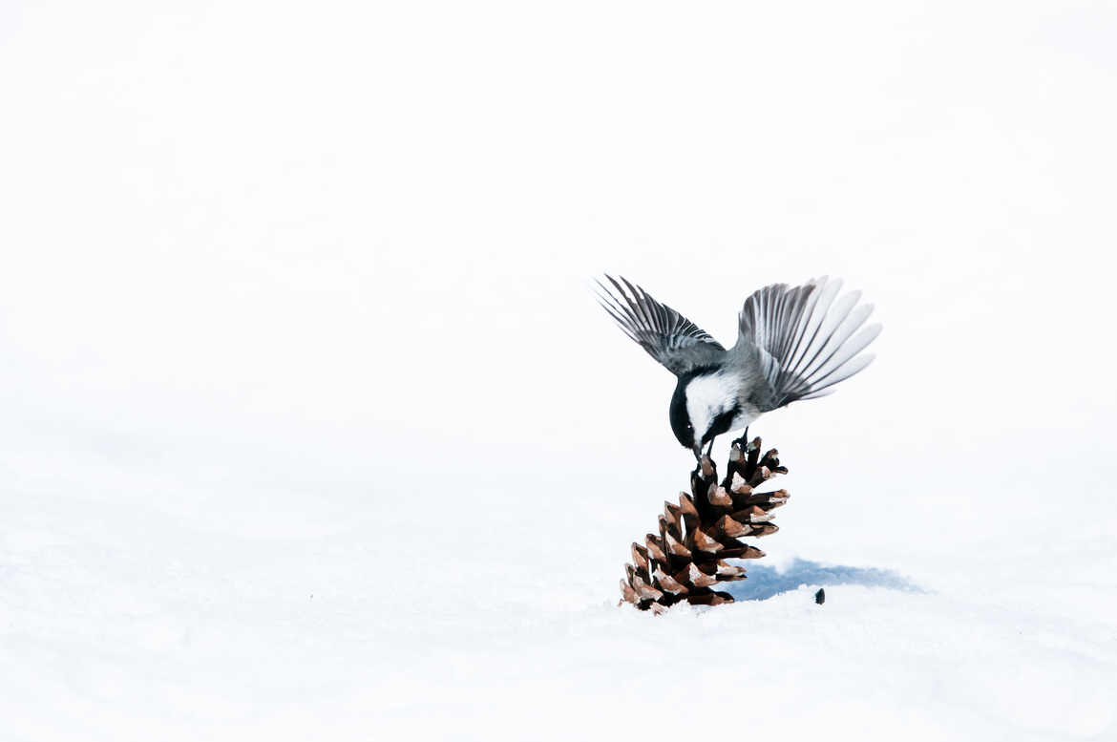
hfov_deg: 7.4
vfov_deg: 4.9
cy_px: 371
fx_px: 8599
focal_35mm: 278
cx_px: 558
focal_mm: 185
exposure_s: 1/8000
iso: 400
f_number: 3.5
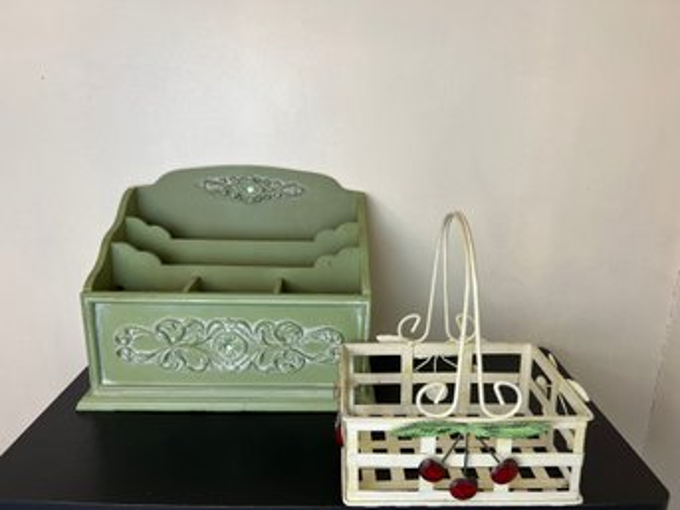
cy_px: 255
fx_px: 511
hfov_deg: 67.3
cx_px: 340
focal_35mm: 26
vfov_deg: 53.0
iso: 125
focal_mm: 5.7
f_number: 1.5
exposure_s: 1/120
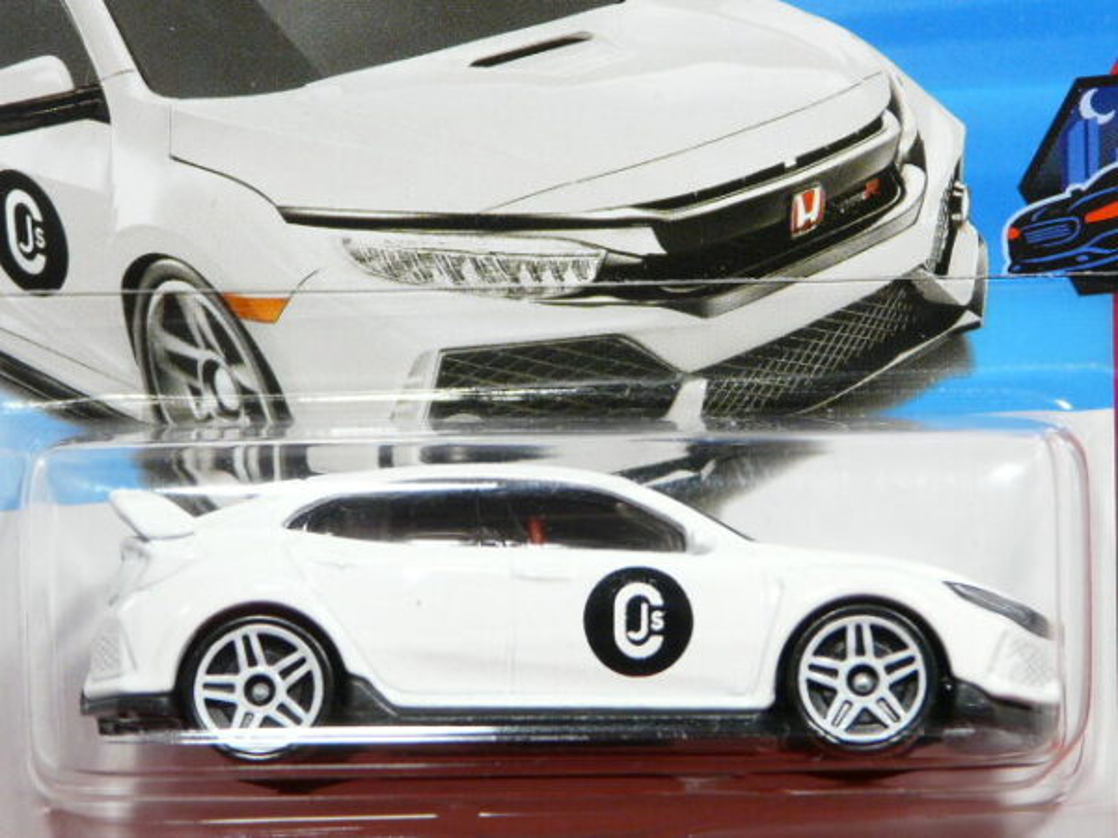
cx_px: 559
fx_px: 4941
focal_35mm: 153
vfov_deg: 9.7
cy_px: 419
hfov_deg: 12.9
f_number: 3.6
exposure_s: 1/50
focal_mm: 15.8
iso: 200
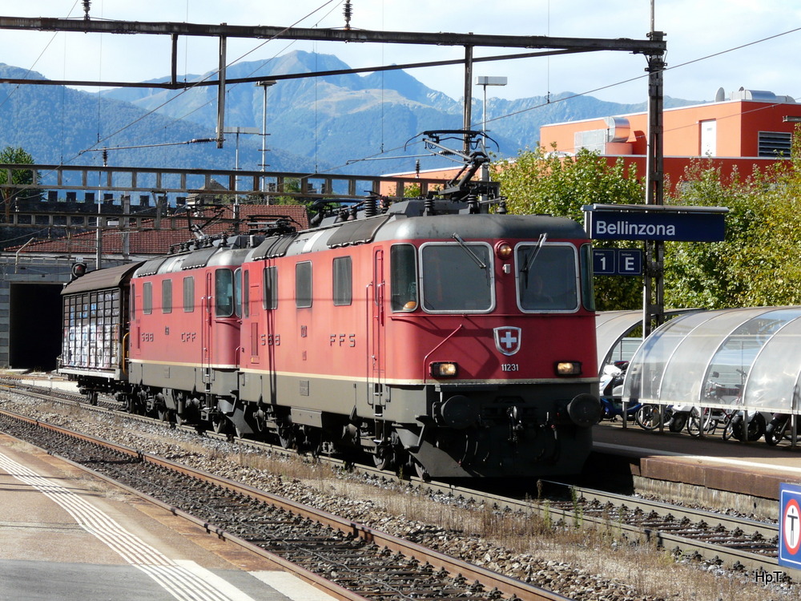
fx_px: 2592
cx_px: 400
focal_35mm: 112
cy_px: 300
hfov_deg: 17.6
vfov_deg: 13.2
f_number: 5.6
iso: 100
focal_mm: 18.3
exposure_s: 1/200
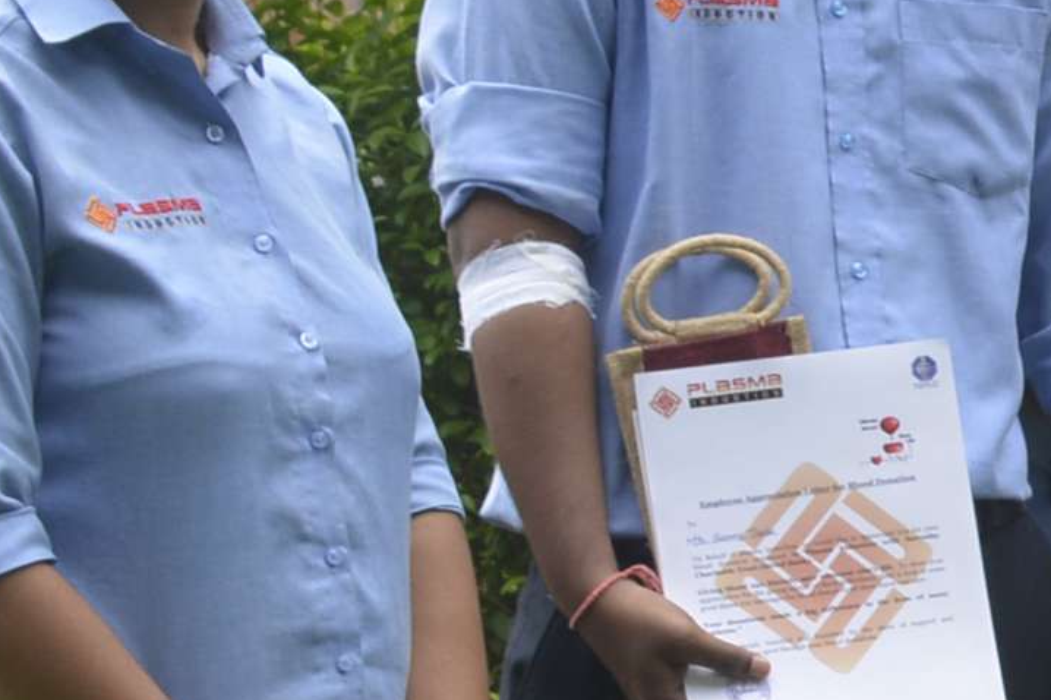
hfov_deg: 9.4
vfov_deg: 7.3
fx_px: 5486
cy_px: 455
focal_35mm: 188
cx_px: 2736
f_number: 8
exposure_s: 1/250
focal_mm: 20
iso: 200
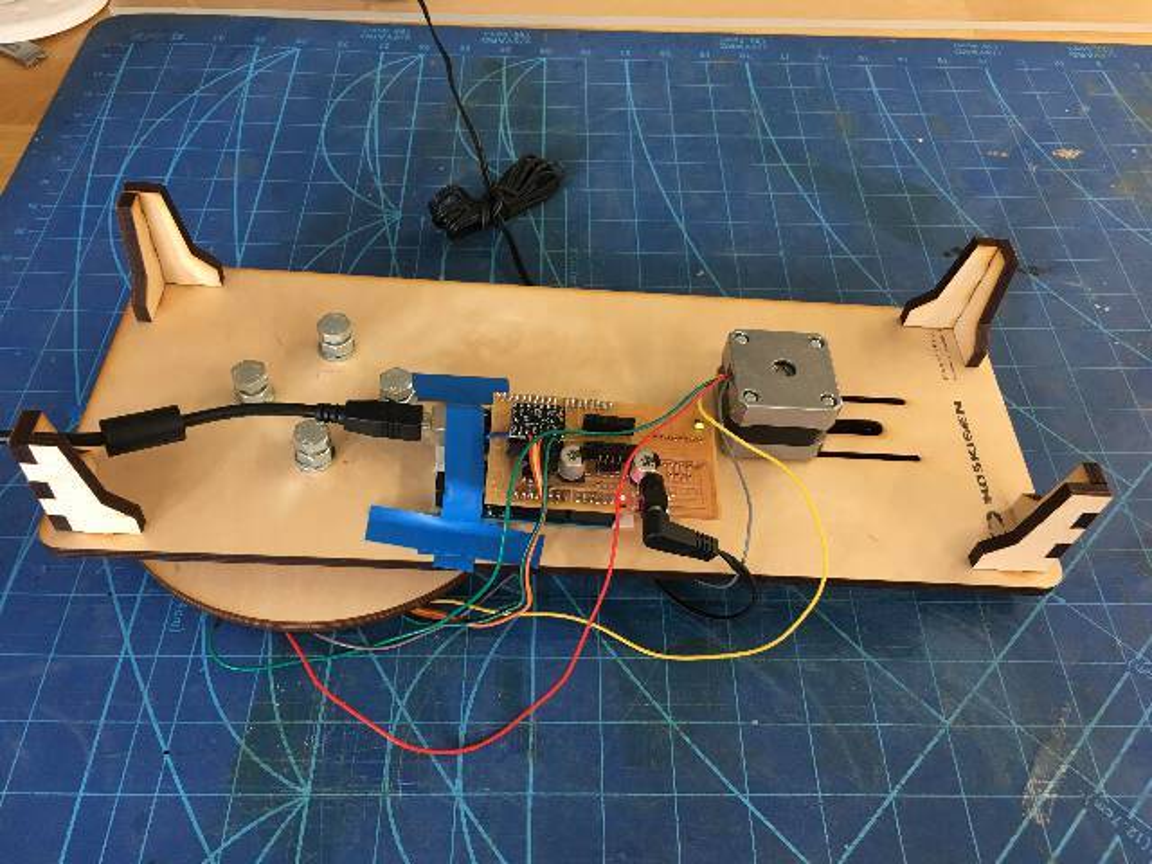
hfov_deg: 61.7
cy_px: 432
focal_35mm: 29
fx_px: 965
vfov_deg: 48.2
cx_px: 576
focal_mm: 4.15
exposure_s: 1/33
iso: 64
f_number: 2.2
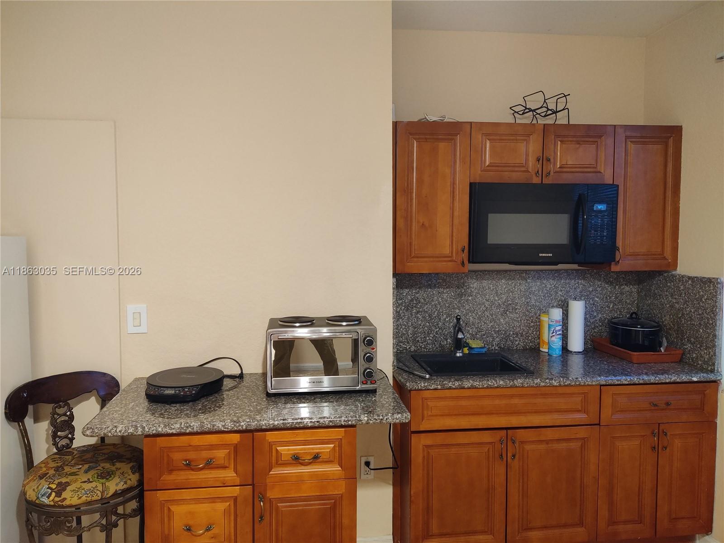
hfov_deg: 65.3
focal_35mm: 27
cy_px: 272
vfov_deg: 51.4
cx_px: 362
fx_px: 565
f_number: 1.79
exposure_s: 1/25
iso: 847
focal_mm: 4.71
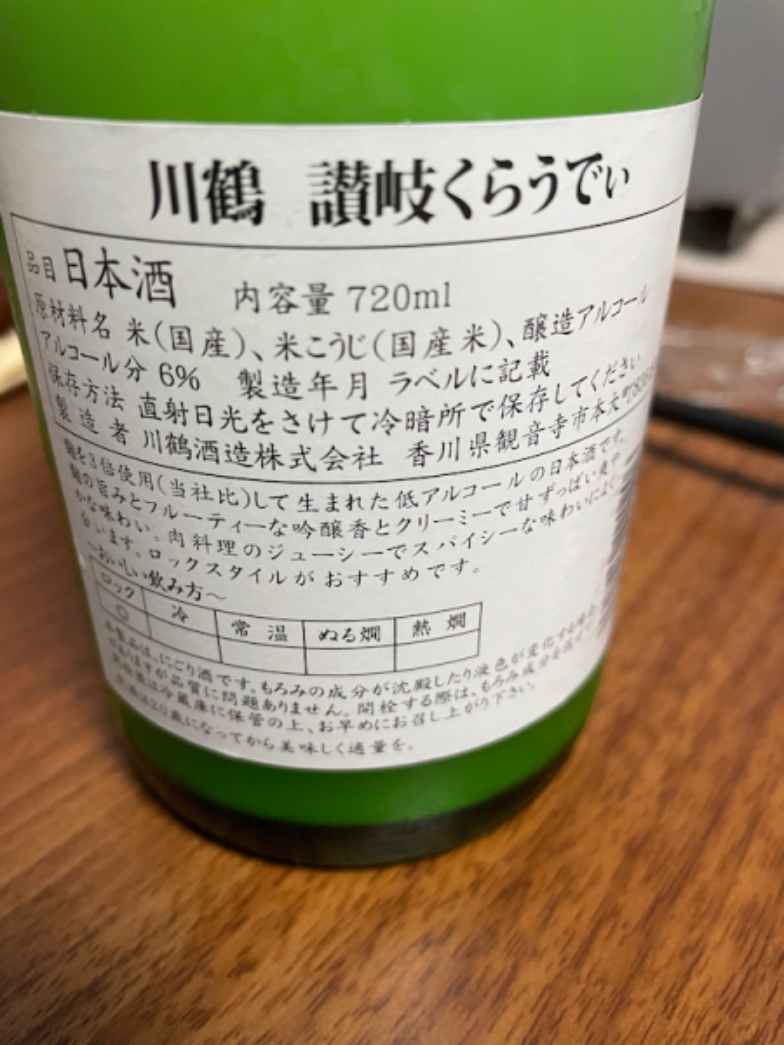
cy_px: 522
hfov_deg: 53.1
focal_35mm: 26
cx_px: 392
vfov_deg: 67.3
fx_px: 785
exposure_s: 1/50
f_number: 1.6
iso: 250
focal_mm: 4.2
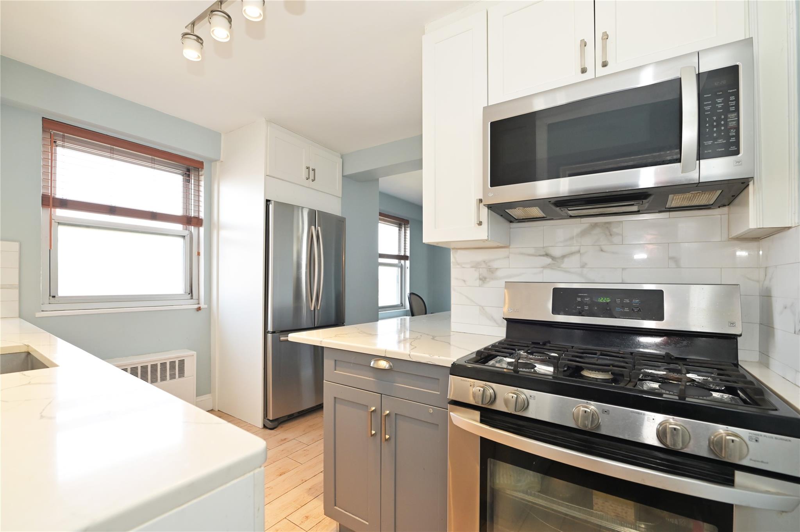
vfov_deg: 77.2
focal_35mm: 15
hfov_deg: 100.4
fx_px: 333
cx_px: 400
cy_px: 266
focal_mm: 15
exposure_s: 1/200
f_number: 5
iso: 1600
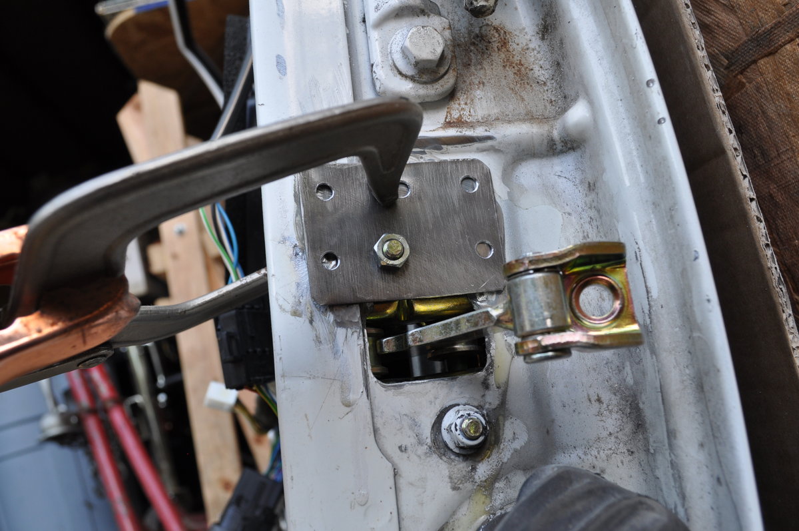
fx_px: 732
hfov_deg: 57.3
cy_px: 266
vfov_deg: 39.9
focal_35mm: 33
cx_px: 400
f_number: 8
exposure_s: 1/60
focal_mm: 22
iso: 360
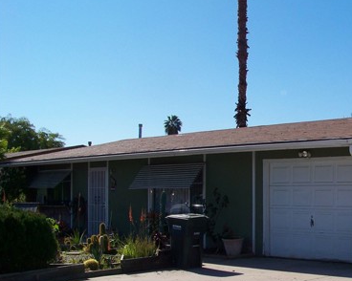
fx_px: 583
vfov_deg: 27.0
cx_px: 300
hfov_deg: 32.3
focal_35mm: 56
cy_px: 186
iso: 64
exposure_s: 1/1250
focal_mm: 5.85
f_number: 3.6
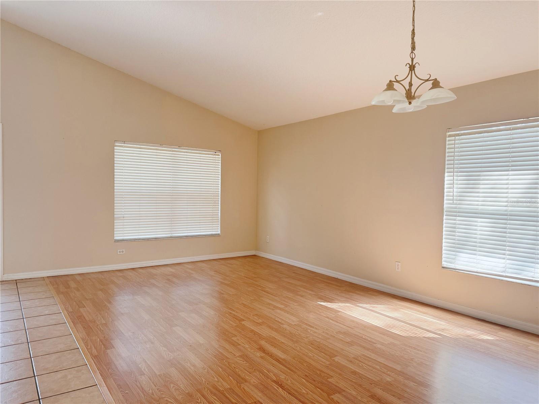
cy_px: 202
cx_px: 270
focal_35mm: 24
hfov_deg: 71.6
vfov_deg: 56.8
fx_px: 374
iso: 160
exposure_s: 1/121
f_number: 1.78
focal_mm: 6.76
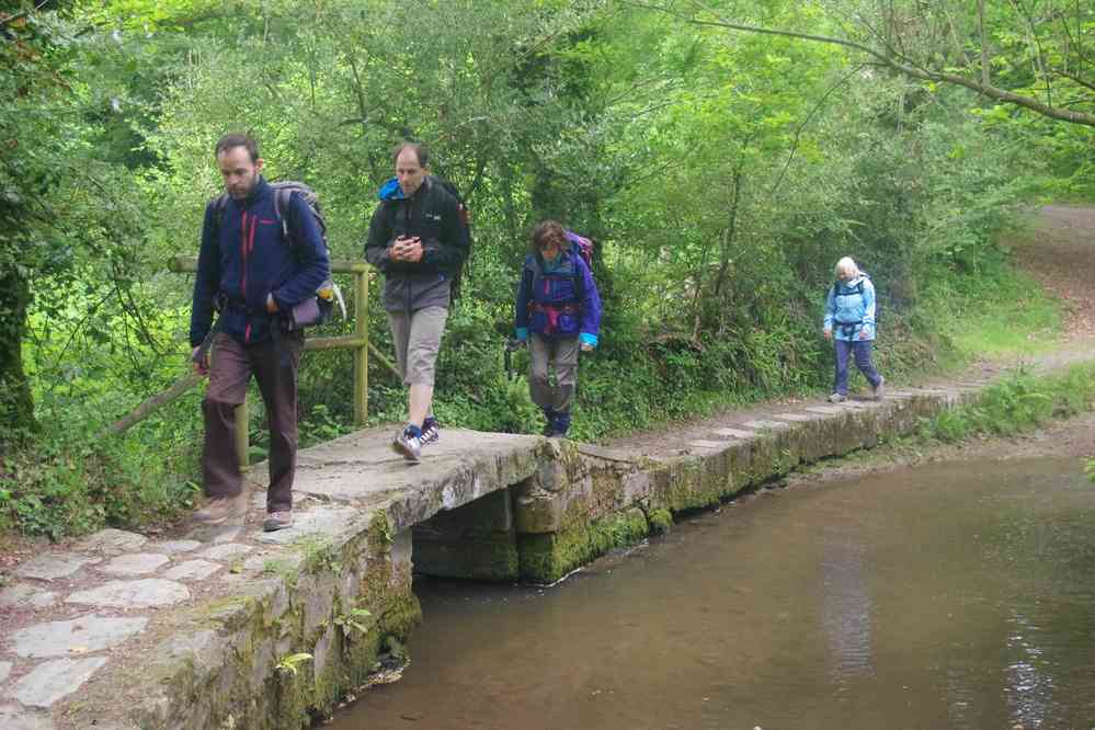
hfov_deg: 46.4
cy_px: 365
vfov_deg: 31.9
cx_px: 548
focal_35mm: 42
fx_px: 1277
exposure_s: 1/60
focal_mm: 28
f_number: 5.6
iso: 3200
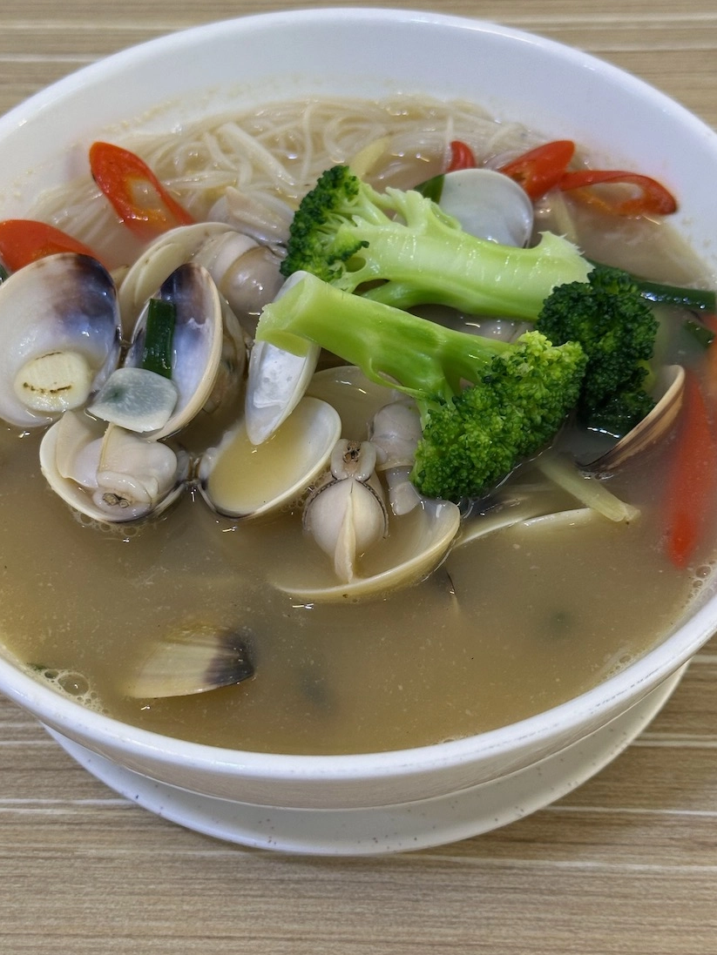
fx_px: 1546
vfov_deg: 34.3
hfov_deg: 26.1
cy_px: 431
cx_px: 314
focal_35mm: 56
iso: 160
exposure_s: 1/50
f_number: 1.8
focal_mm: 6.9
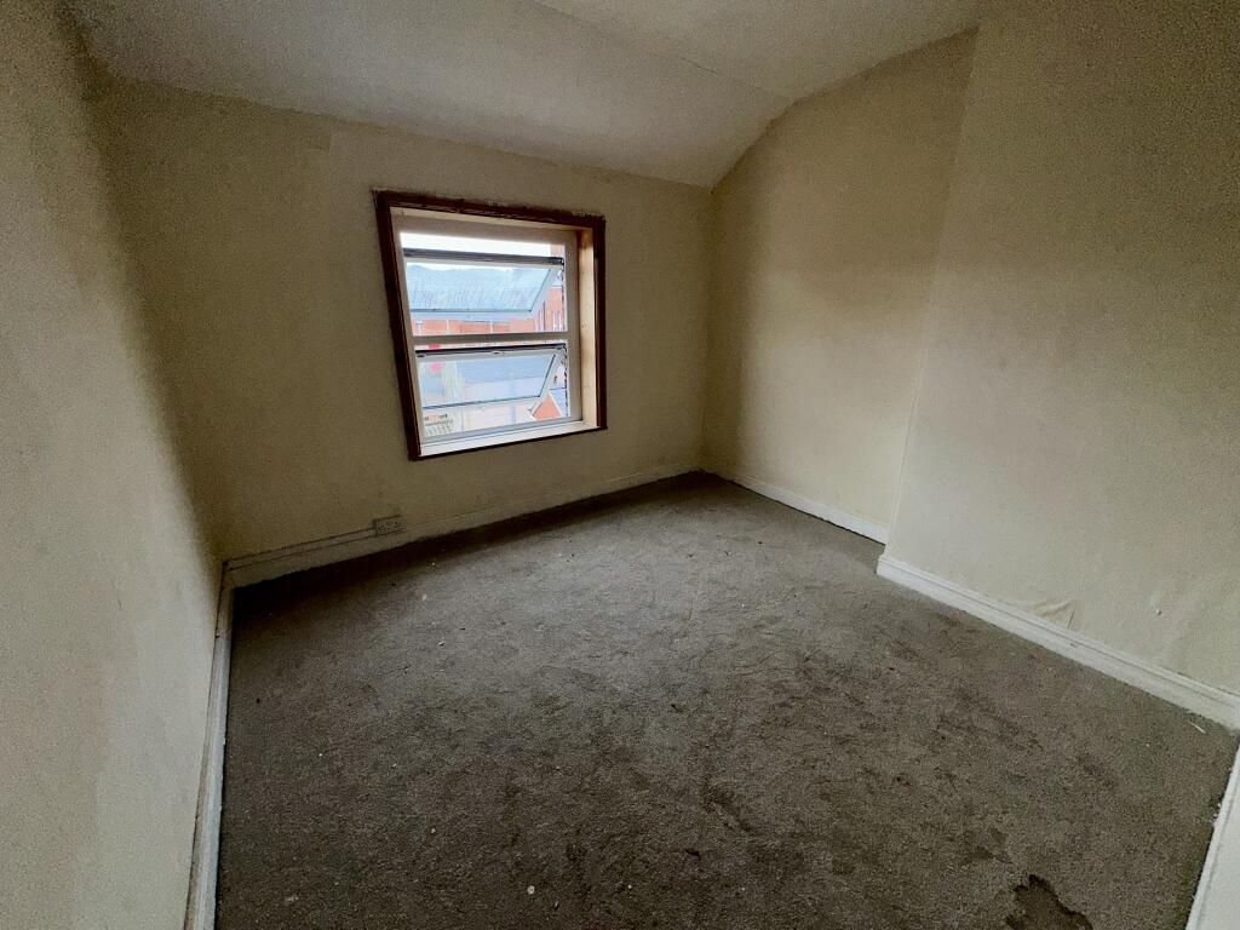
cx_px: 620
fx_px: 502
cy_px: 465
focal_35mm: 14
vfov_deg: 85.7
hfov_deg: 102.1
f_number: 2.2
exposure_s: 1/141
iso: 32
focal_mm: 2.22
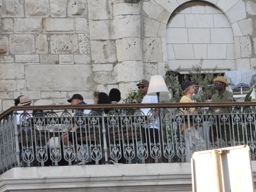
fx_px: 2219
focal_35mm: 300
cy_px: 96
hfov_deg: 6.6
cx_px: 128
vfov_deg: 5.0
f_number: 7.1
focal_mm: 53.9
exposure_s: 1/160
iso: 800
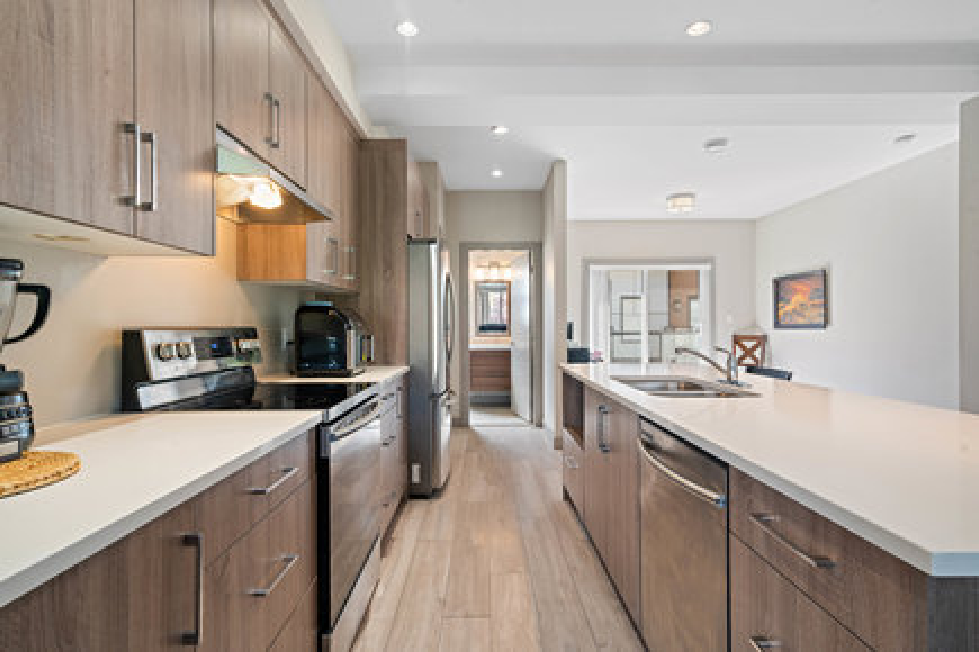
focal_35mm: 18
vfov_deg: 67.4
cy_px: 326
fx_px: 489
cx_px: 490
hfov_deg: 90.0
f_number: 10
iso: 320
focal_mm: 18
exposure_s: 1/2
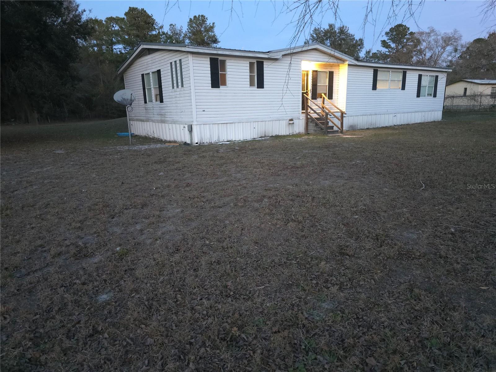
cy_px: 186
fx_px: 330
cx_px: 248
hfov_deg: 73.9
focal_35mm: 23
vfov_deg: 58.9
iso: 800
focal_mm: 6.3
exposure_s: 1/24
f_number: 1.7
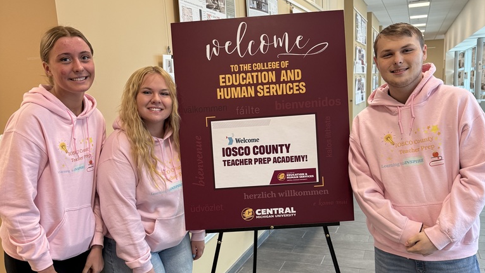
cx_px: 243
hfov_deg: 56.6
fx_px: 450
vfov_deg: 33.5
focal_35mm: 35
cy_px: 177
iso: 200
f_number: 1.78
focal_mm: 6.76
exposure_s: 1/60
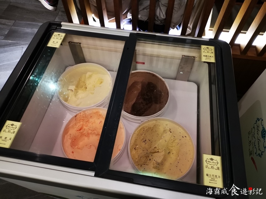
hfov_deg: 65.3
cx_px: 133
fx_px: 207
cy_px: 100
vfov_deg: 51.3
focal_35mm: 27
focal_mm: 5.58
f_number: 1.8
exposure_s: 1/30
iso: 800
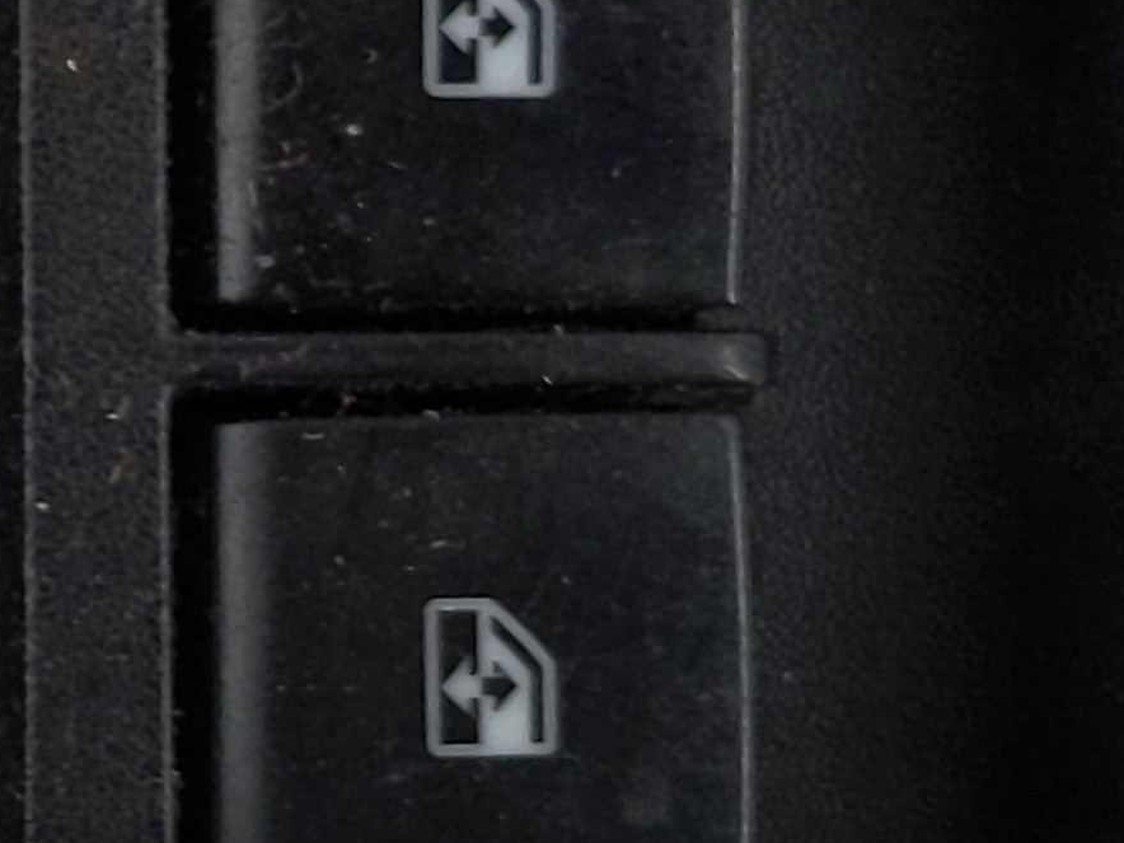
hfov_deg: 16.7
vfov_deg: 13.0
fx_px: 3702
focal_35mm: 114
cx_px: -111
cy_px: 585
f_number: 1.73
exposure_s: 1/88
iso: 56
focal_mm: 4.38
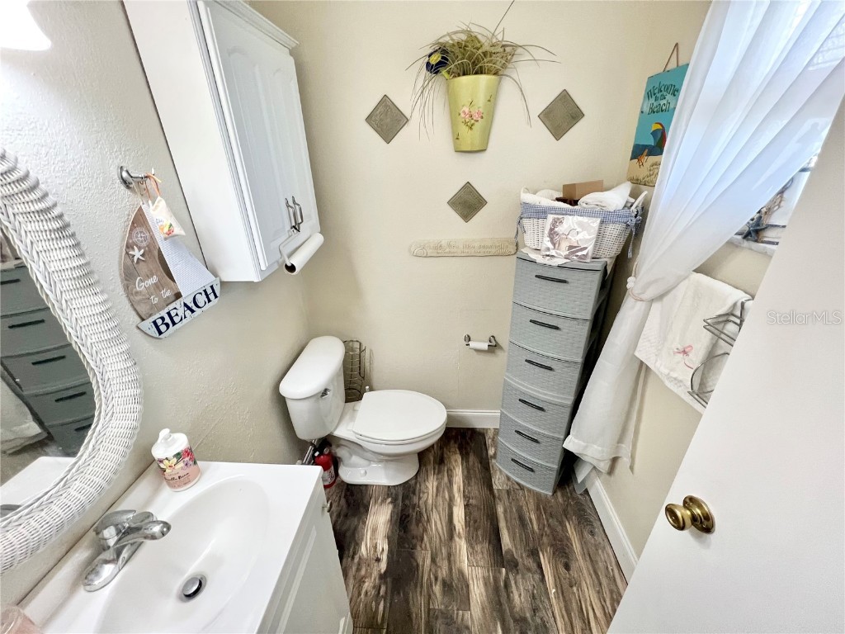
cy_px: 317
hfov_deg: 106.2
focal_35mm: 13
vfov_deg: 89.9
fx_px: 317
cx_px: 422
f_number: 1.8
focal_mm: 1.57
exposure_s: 1/120
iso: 200
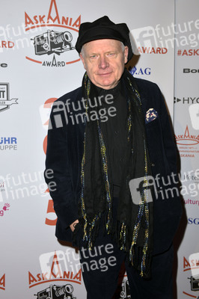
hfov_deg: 31.8
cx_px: 100
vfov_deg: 46.4
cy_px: 150
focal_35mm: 42
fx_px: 349
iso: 125
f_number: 5.6
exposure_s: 1/160
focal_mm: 42
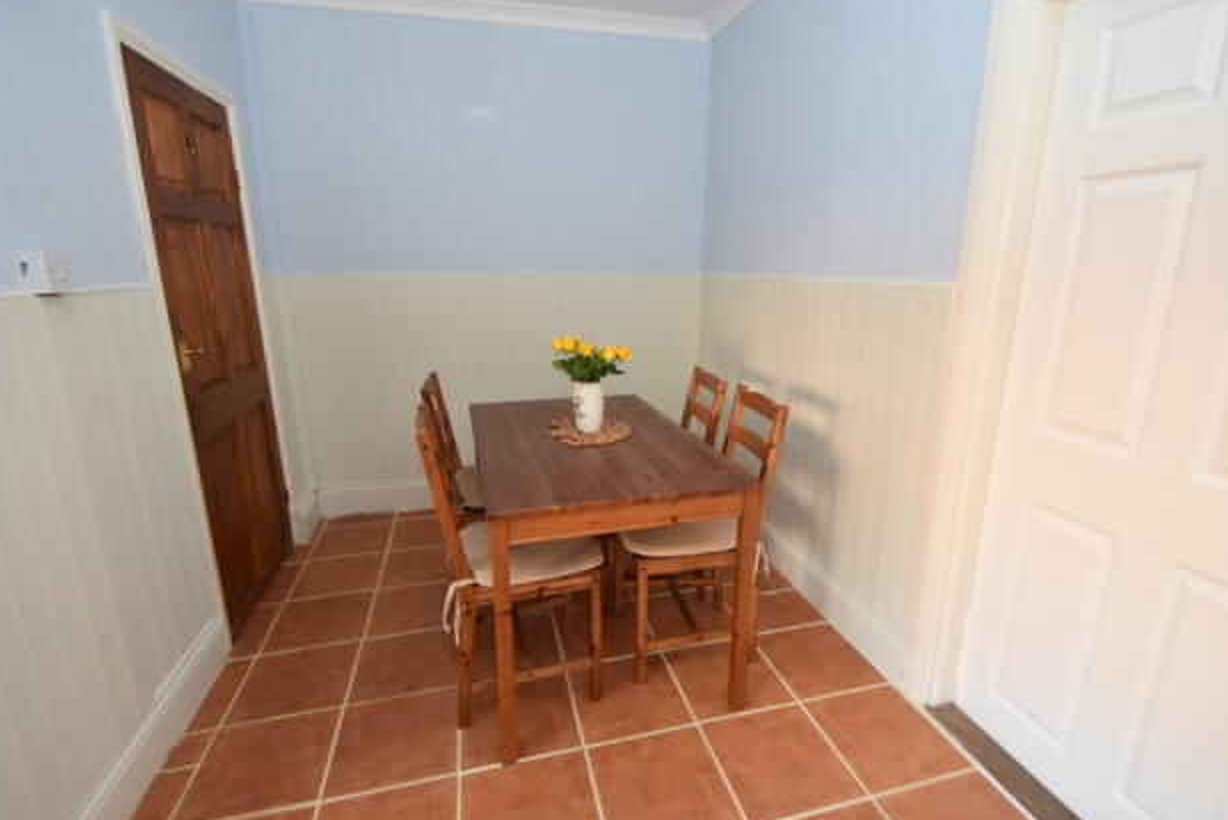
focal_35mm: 16
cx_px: 631
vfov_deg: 73.8
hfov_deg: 96.7
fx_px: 546
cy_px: 399
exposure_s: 1/60
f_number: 3.5
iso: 1000
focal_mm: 10
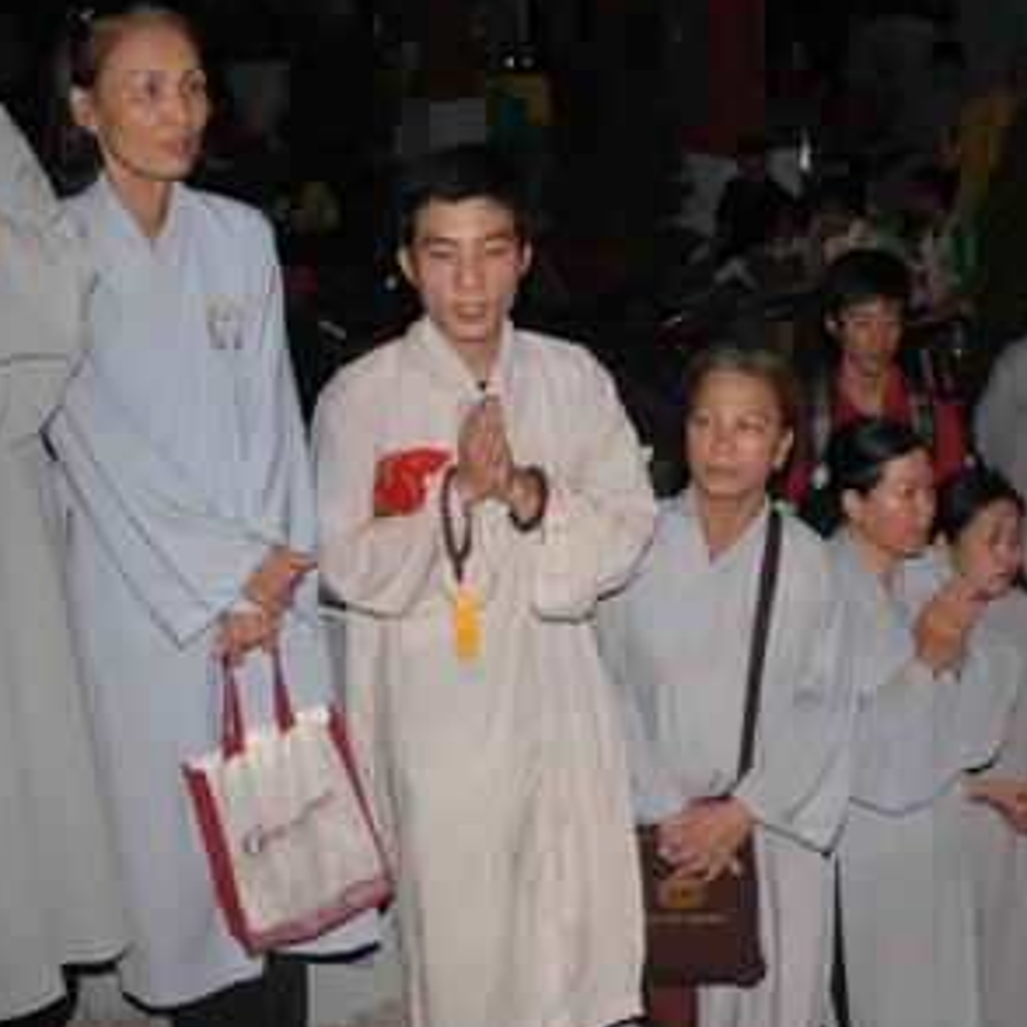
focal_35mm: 61
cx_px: 765
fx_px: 2048
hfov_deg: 27.8
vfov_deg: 28.2
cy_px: 479
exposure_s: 1/60
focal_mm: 22
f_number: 4
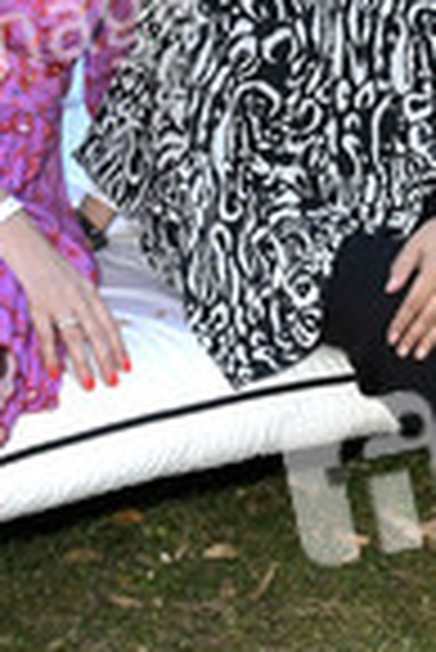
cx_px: 103
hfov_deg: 15.5
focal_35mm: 88
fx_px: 1595
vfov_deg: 23.0
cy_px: 234
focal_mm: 32
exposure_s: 1/30
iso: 2500
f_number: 5.6
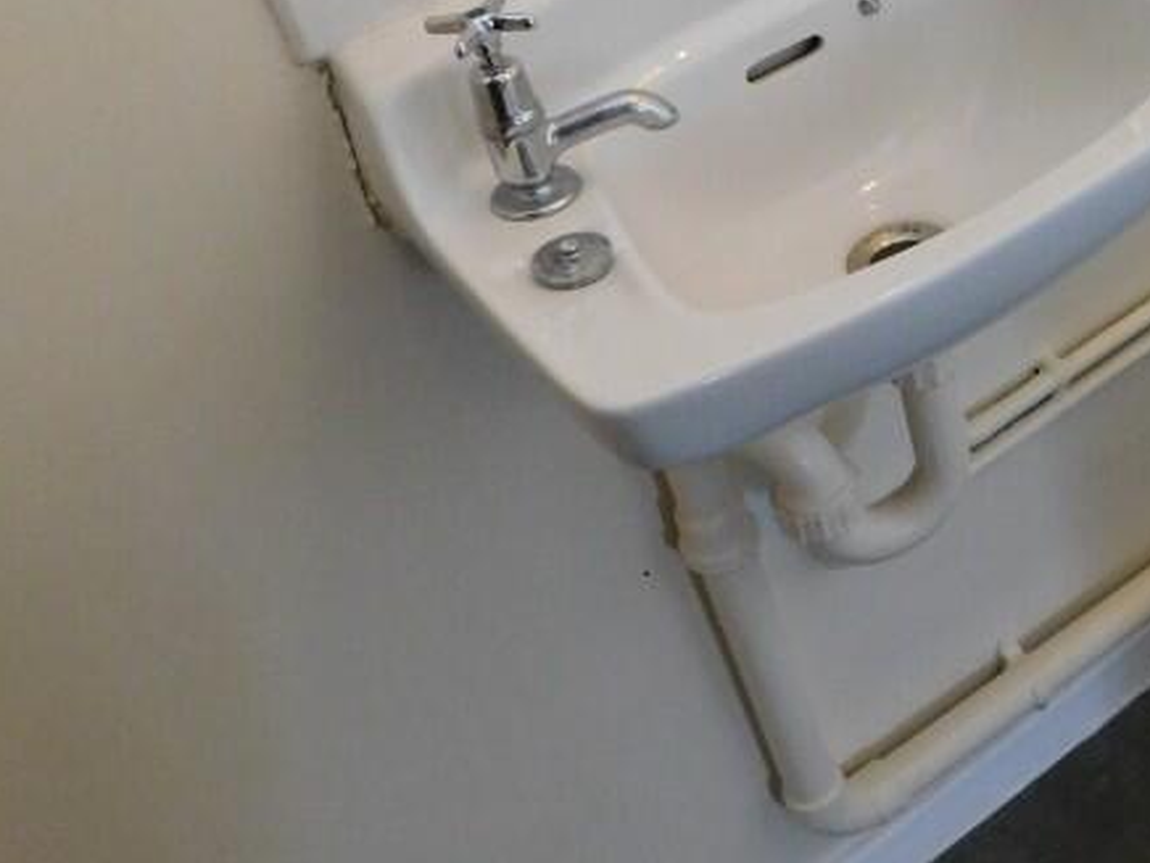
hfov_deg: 31.7
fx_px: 1794
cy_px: 148
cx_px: 1250
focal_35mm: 54
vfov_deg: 26.4
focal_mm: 4
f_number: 3
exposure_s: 1/25
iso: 400
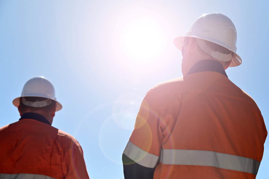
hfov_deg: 30.5
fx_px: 493
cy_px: 90
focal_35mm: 66
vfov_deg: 20.6
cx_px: 134
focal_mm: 66
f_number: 5.6
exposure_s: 1/6400
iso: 800
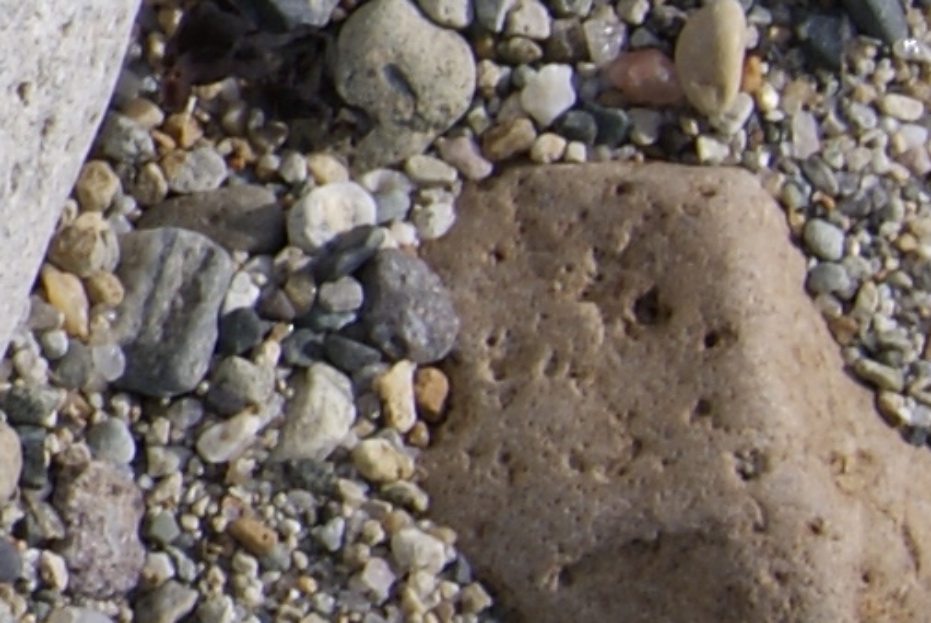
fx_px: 11910
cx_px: -2546
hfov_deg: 4.2
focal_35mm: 460
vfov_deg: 3.0
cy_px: -168
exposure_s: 1/250
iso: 100
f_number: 10
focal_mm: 40
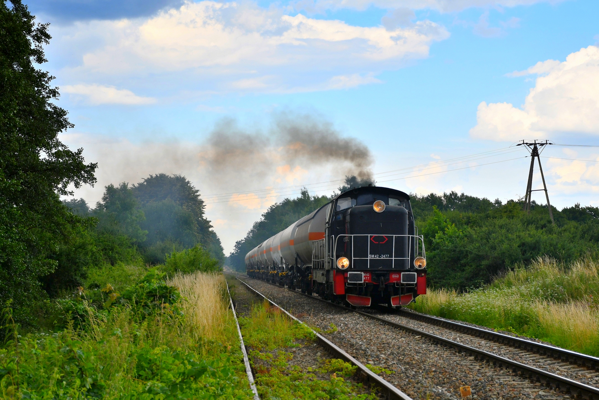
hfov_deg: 22.6
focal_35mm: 90
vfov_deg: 15.2
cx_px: 300
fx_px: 1498
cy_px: 200
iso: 250
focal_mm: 60
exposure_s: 1/500
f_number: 6.3
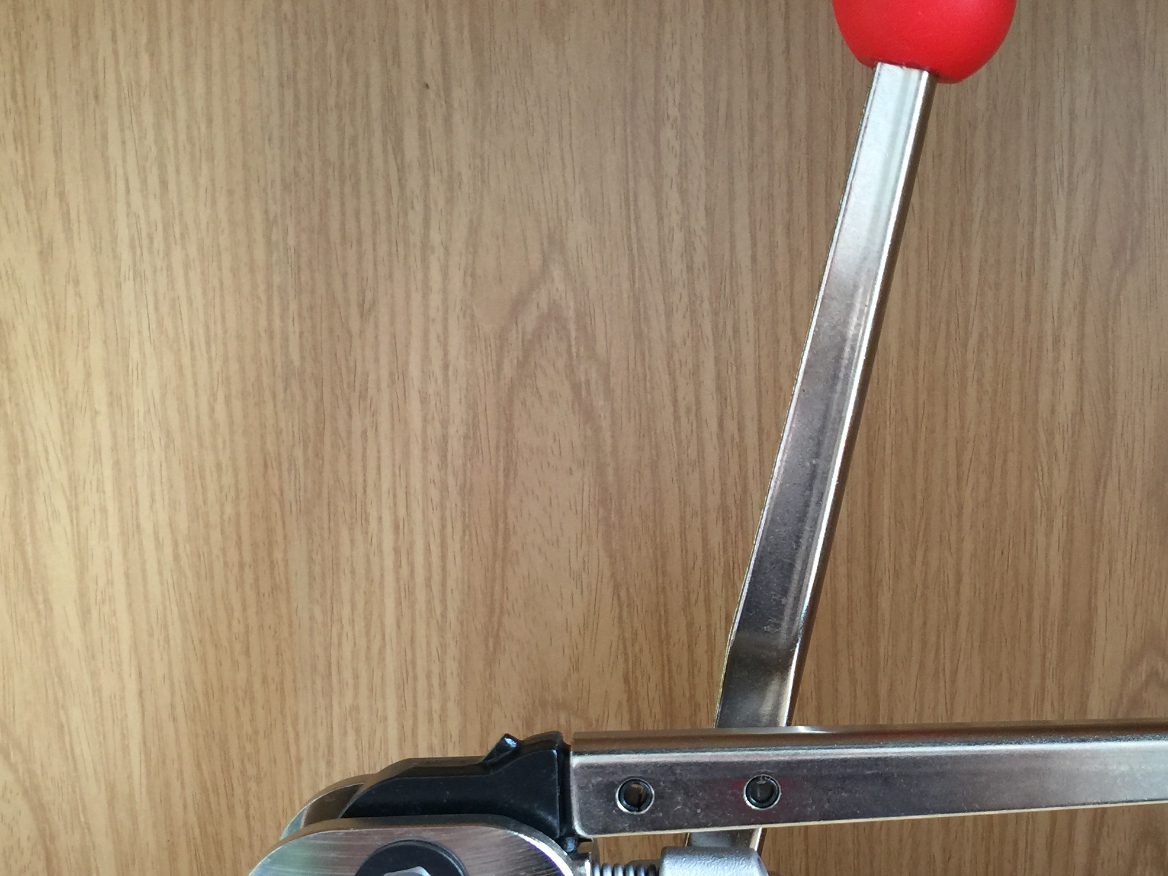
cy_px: 605
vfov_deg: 30.0
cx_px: 896
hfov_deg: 38.5
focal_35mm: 48
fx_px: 1620
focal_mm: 4.15
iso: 50
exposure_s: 1/17
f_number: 2.2
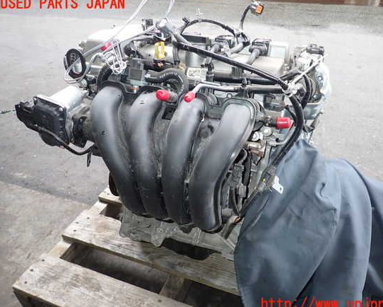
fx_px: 306
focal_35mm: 27
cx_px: 208
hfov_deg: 63.9
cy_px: 154
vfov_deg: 53.2
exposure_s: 1/60
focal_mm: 4.5
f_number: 2
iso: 100
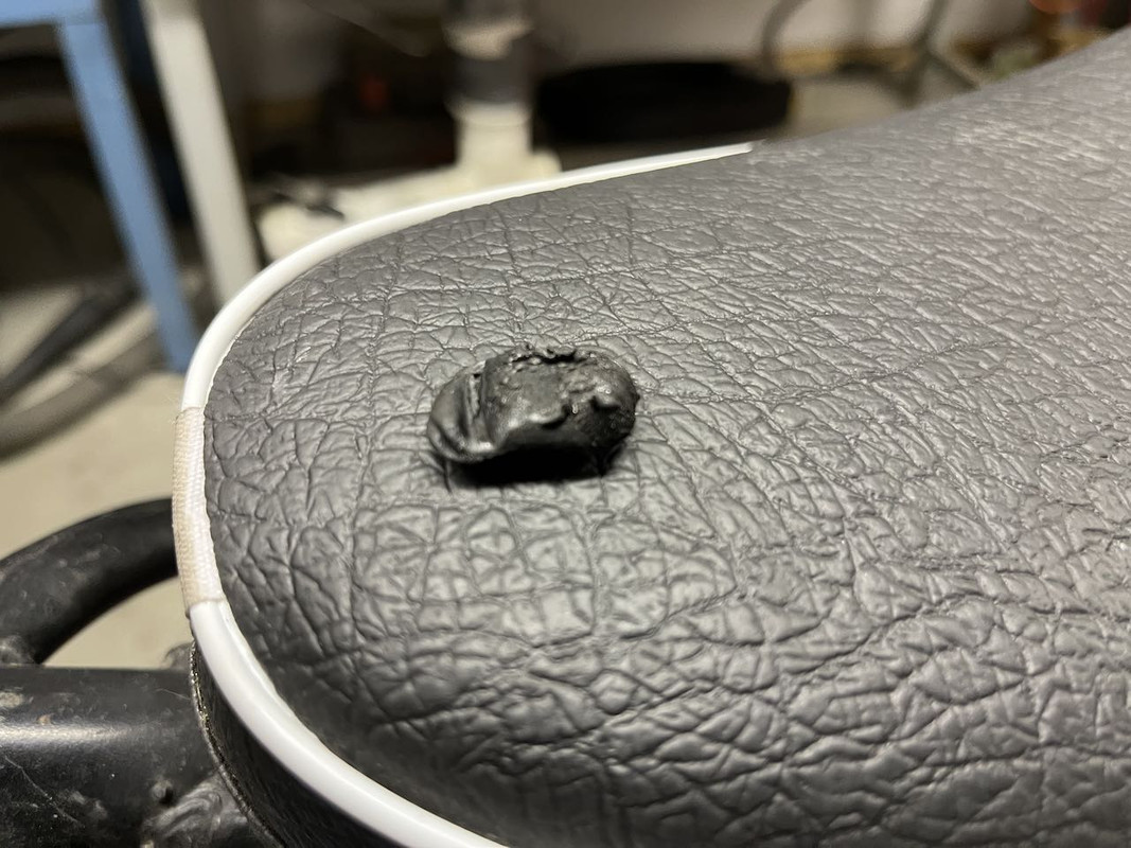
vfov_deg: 53.1
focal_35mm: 26
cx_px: 566
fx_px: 849
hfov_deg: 67.3
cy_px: 424
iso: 250
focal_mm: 5.1
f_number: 1.6
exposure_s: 1/60
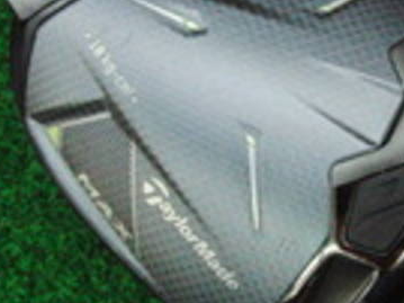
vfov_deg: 22.1
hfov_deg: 29.0
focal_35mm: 66
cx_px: 291
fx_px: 770
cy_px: 97
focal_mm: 6.42
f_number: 3.6
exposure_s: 1/400
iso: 3200
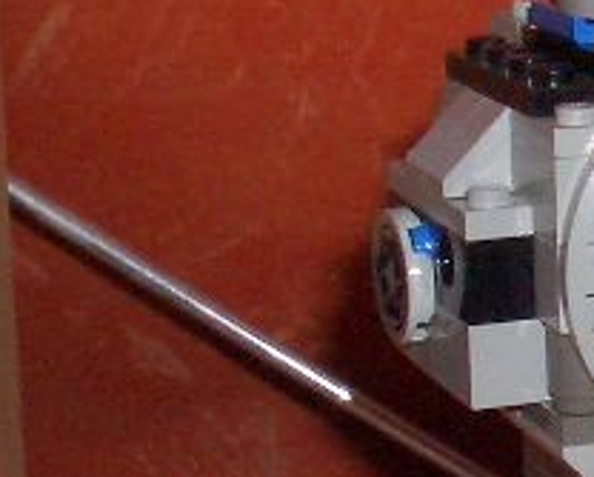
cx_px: 1177
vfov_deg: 9.2
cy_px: 314
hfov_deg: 10.6
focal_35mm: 168
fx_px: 2958
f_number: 4.3
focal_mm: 5.8
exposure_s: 1/40
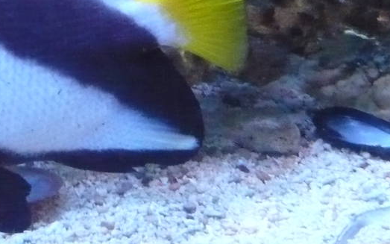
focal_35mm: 107
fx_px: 1137
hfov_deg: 18.4
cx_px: -83
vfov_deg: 11.9
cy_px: -56
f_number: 2.8
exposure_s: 1/25
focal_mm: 5.5
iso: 800
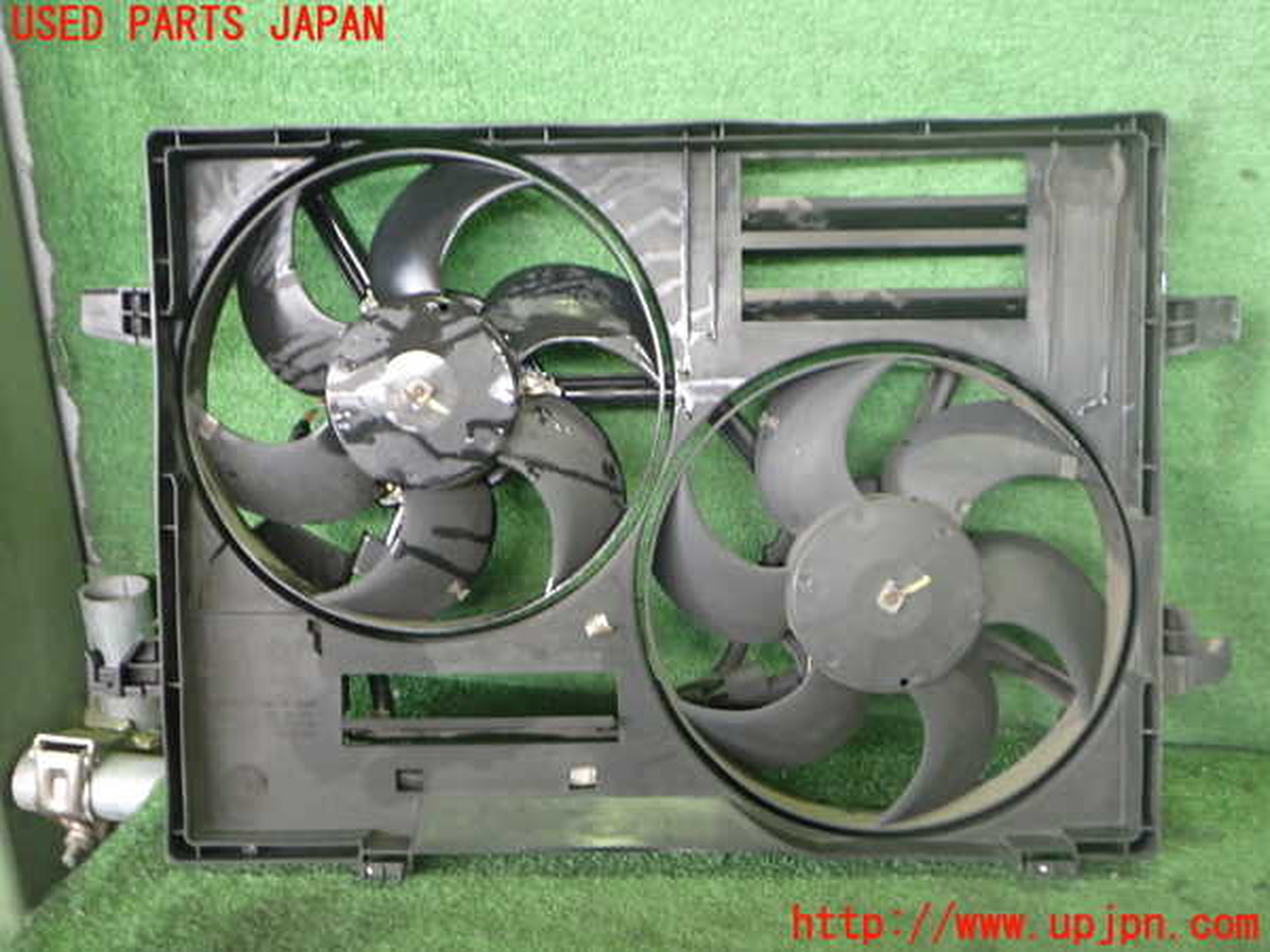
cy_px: 476
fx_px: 1101
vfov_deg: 46.8
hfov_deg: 60.0
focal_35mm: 30
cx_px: 635
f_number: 2.3
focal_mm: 5.4
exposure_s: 1/30
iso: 640
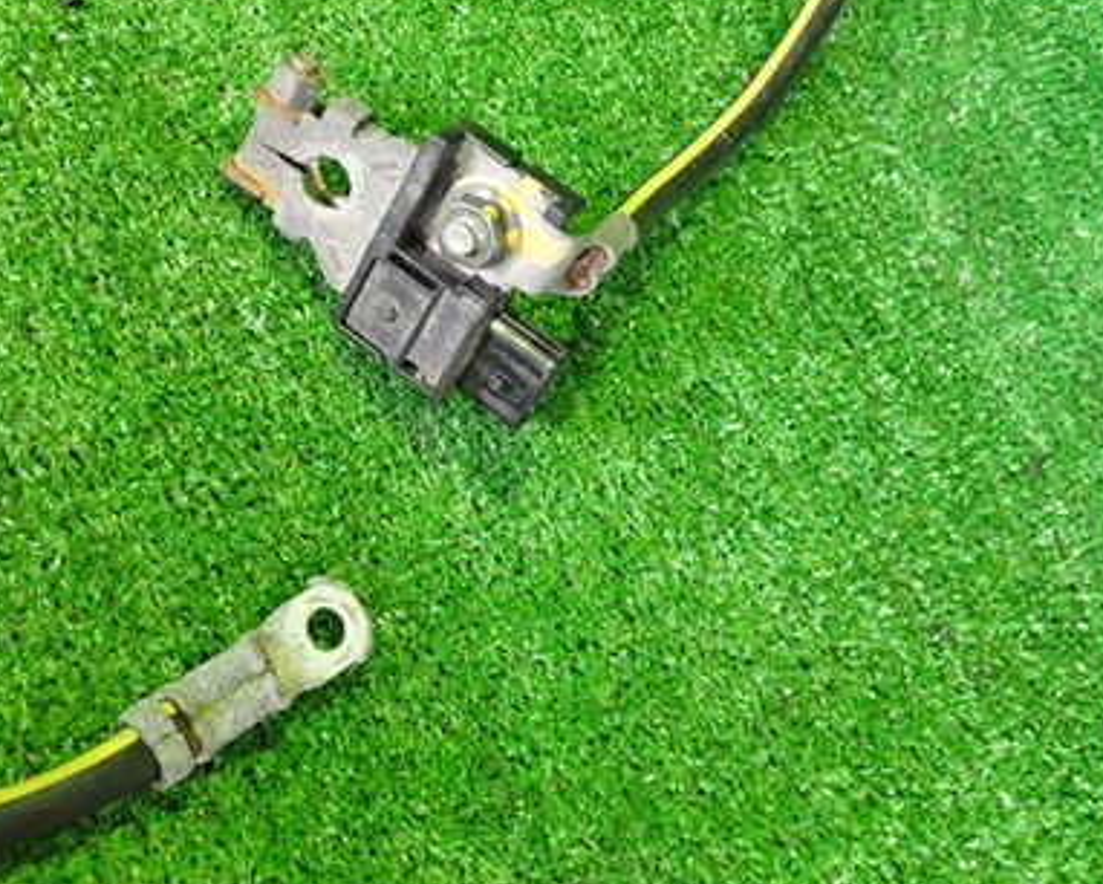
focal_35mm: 46
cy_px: 332
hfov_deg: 40.1
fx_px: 1502
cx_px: 430
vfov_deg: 32.6
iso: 800
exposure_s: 1/30
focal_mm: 5.4
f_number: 2.3
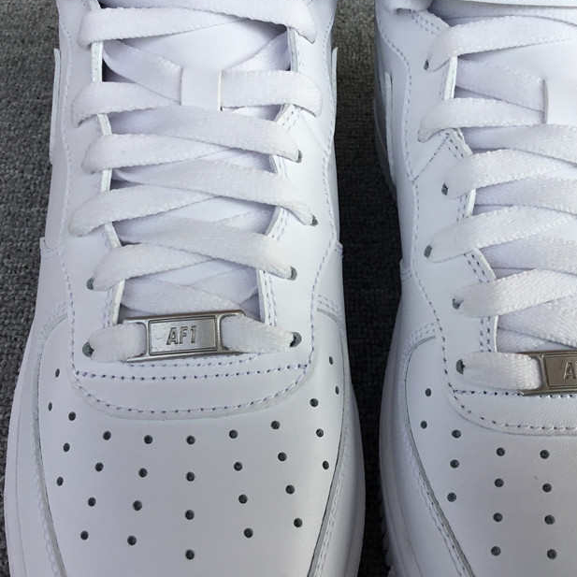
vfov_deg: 41.9
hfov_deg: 41.7
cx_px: 346
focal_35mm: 40
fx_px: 754
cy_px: 287
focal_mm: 3.3
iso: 25
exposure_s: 1/679
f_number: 2.4
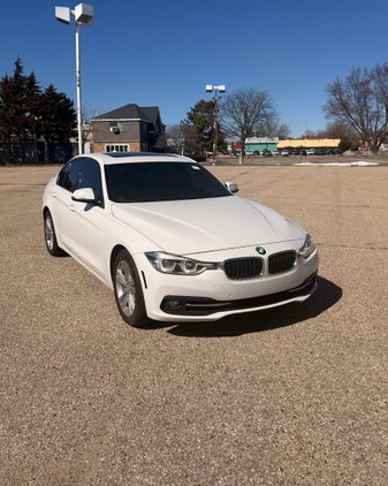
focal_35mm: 30
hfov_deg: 48.5
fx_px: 431
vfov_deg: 58.7
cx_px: 191
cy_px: 225
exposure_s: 1/11905
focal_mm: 6.76
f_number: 1.78
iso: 80
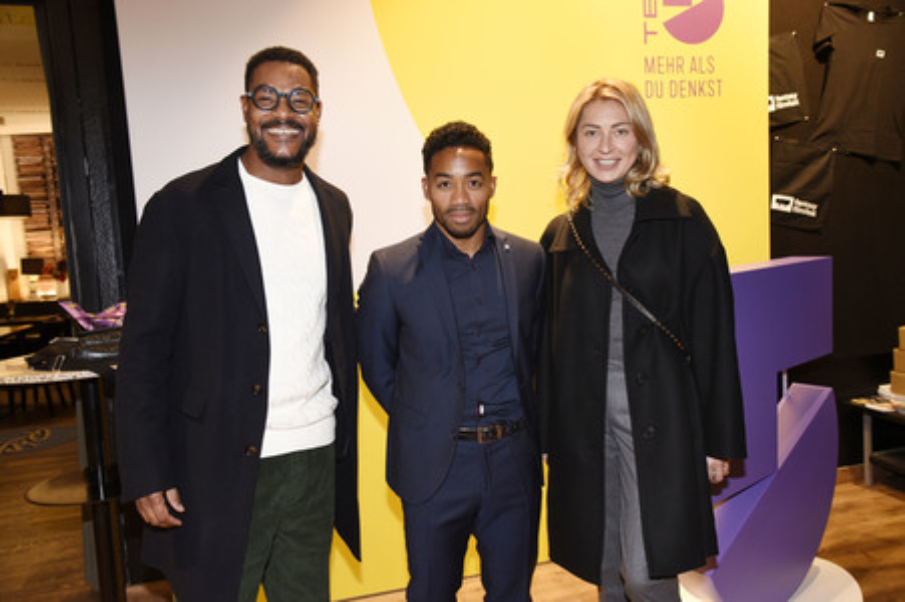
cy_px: 301
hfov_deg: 62.0
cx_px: 452
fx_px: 754
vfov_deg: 43.5
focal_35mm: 30
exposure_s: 1/60
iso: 2000
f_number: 6.3
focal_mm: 30
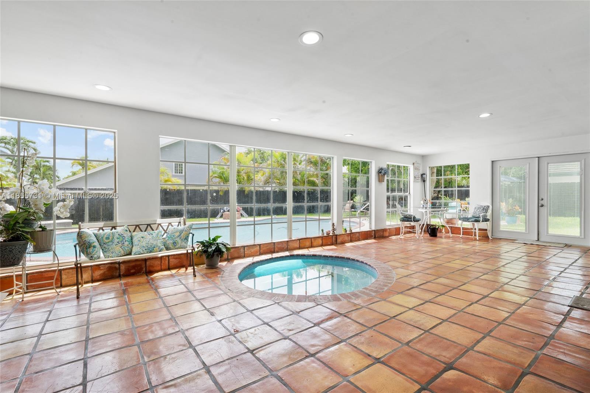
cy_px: 196
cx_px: 295
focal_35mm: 16
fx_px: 262
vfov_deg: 73.7
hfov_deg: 96.7
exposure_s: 1/6
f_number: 16
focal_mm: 16
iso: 200
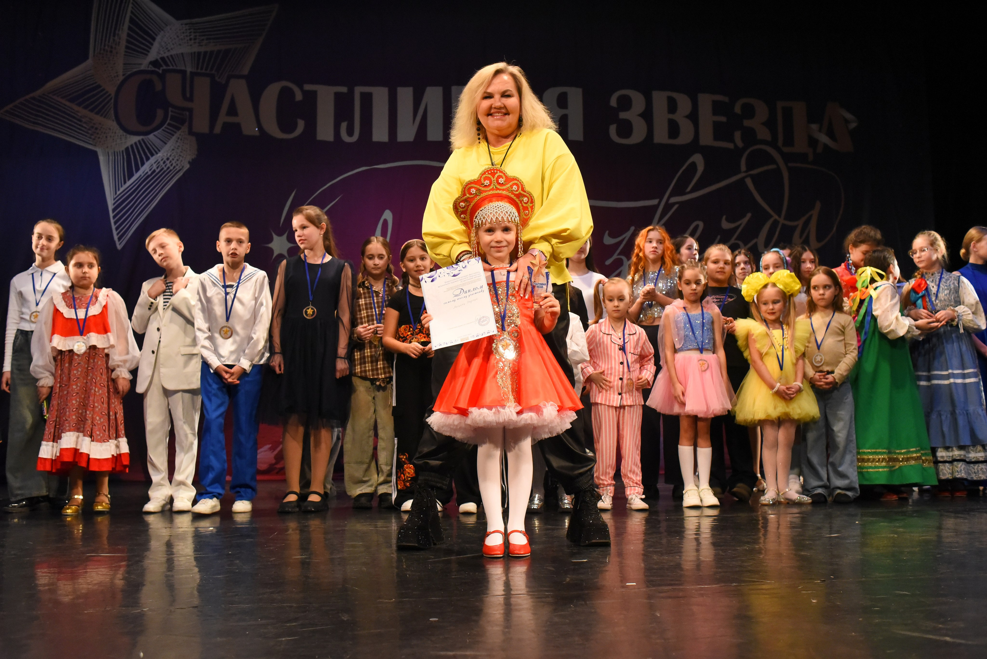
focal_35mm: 35
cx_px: 494
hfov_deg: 54.4
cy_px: 330
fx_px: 960
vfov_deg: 37.9
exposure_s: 1/250
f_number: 6.3
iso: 5000
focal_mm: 35
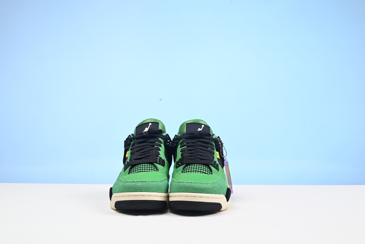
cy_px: 122
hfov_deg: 48.4
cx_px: 182
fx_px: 406
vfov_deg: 33.4
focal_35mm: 40
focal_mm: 40
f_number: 16
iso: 100
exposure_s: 1/2
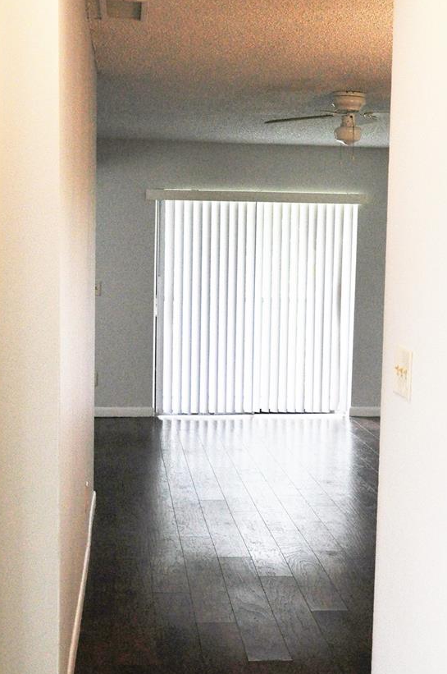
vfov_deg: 35.1
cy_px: 356
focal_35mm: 57
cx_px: 253
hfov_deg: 23.7
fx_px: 1065
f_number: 4
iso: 800
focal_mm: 26
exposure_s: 1/400
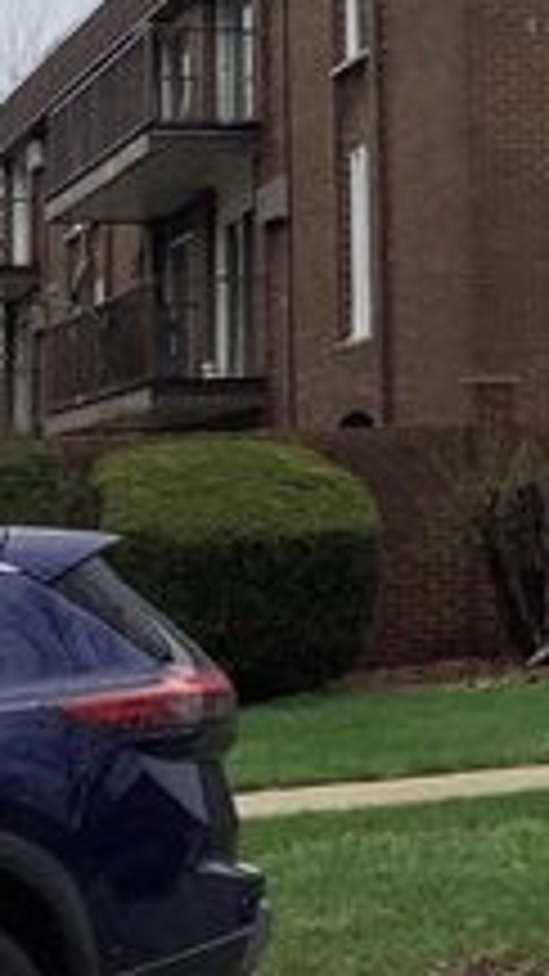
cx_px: 1044
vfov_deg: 20.3
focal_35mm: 104
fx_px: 2693
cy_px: 178
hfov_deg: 10.8
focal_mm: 3.3
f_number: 2.4
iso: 25
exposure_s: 1/916
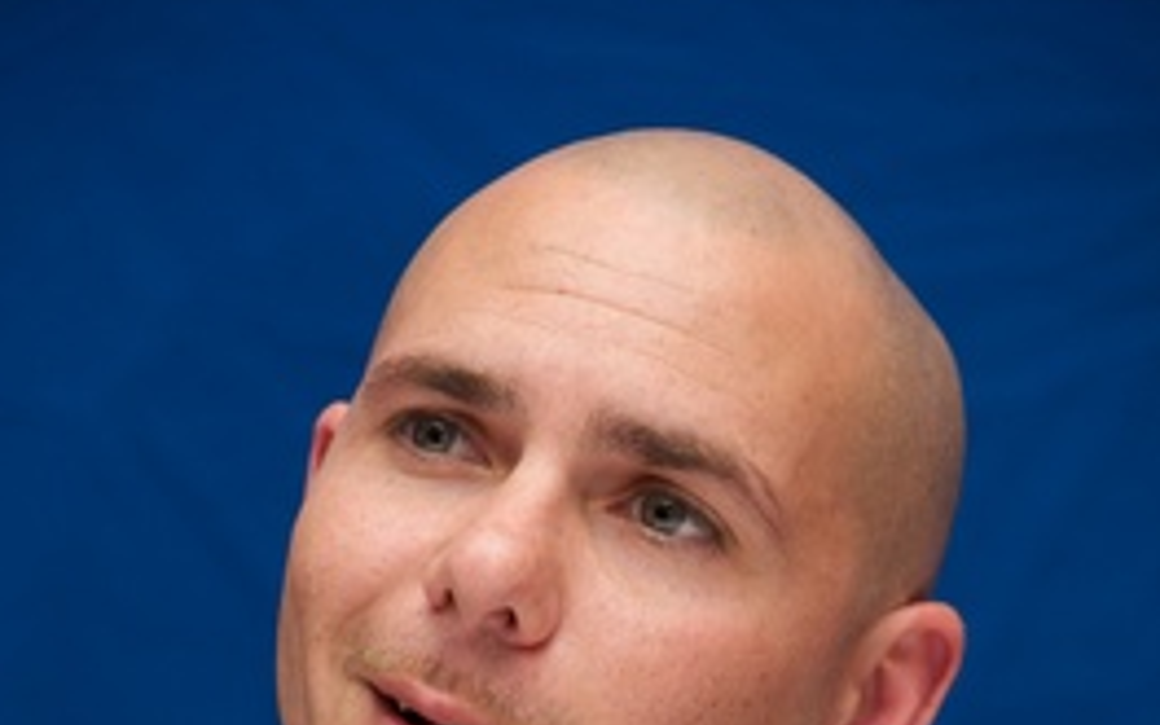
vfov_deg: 4.2
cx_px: 580
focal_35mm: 309
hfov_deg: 6.8
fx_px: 9769
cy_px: 743
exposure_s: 1/60
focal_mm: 200
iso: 1000
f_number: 5.6
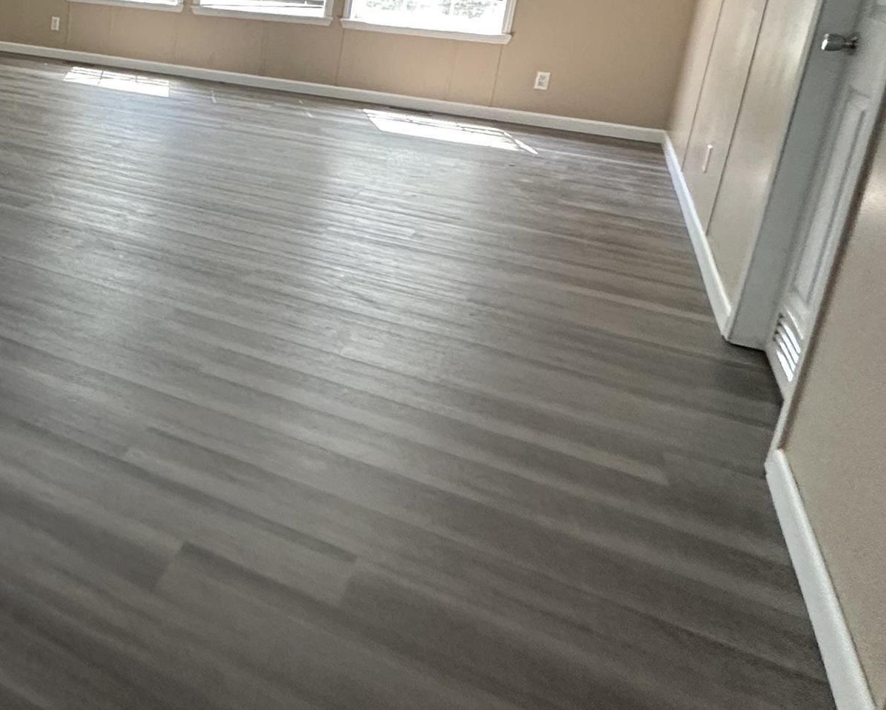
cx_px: -105
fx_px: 918
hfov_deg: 40.7
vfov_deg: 40.4
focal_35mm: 35
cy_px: 135
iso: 250
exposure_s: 1/99
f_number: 2.2
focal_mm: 2.22
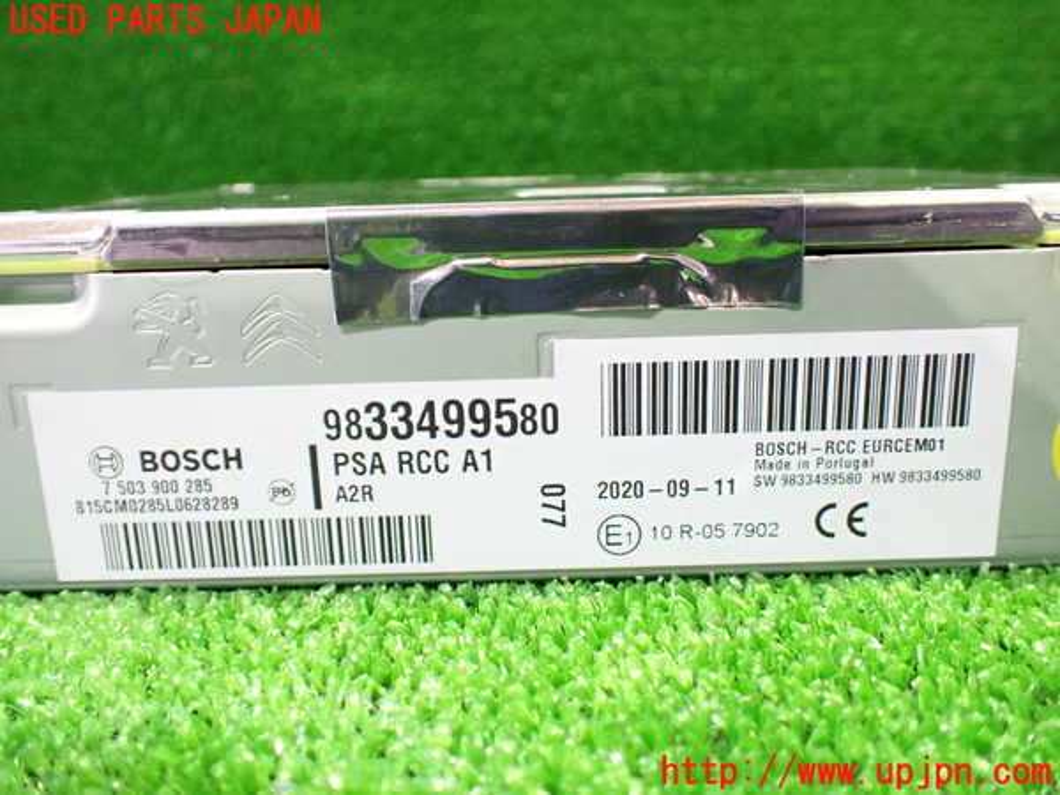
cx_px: 530
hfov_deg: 60.0
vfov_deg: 46.8
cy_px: 398
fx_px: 919
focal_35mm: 30
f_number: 2.3
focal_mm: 5.4
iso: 1000
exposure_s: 1/30
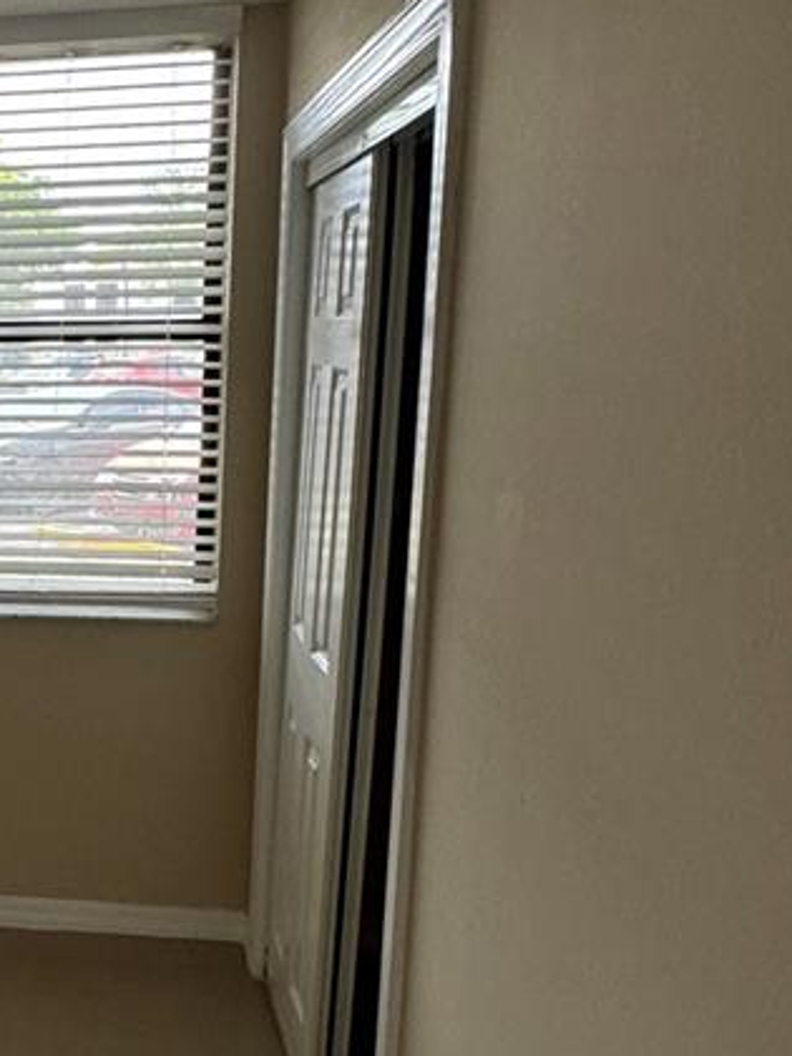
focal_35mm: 40
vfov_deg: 46.8
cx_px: -138
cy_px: 558
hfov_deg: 30.9
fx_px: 1220
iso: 200
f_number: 2.2
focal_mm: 2.22
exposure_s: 1/120
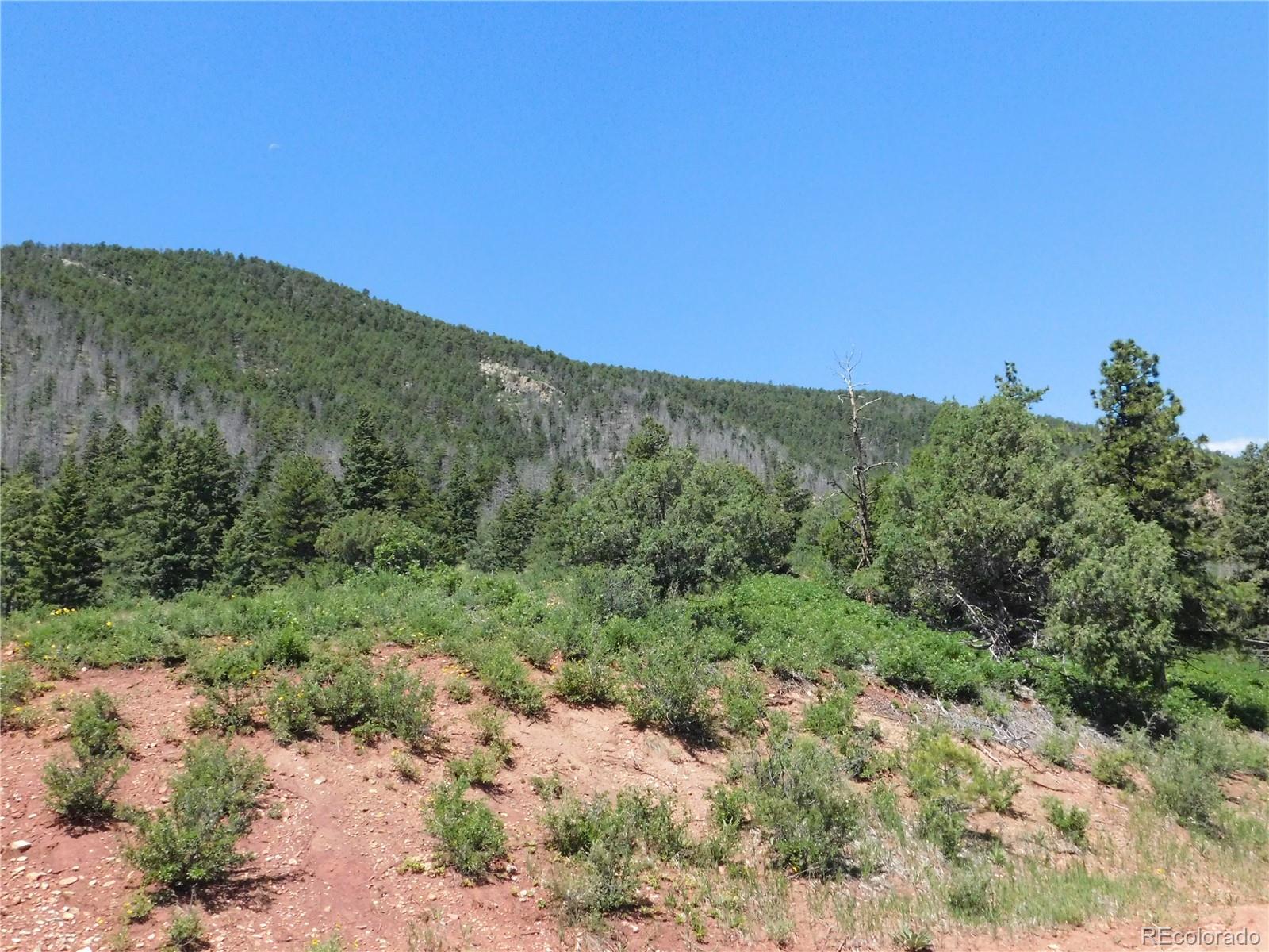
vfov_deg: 46.8
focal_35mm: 30
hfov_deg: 60.0
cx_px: 634
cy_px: 476
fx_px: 1100
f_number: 6.4
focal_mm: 5.3
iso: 800
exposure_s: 1/1500
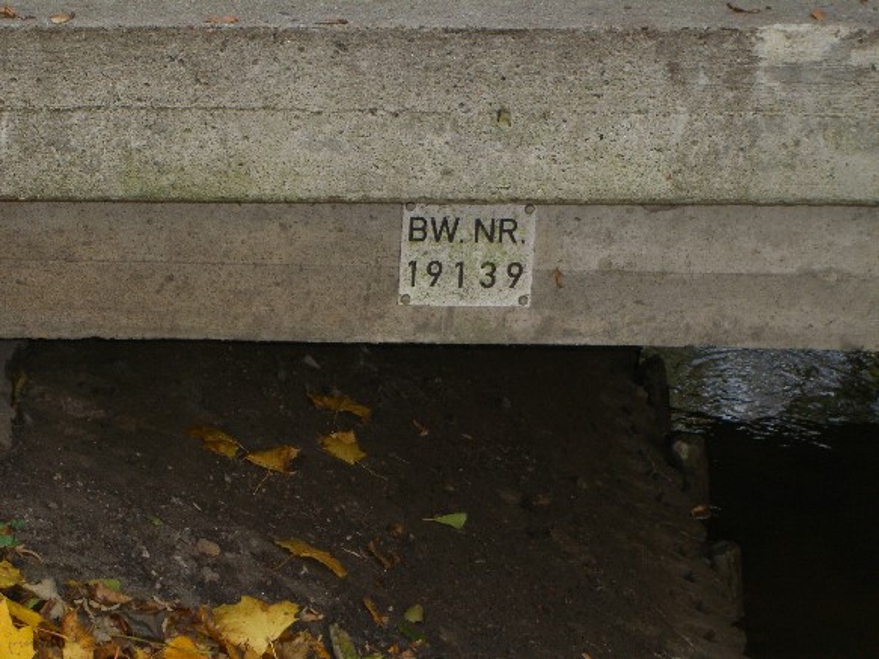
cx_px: 440
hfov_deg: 17.3
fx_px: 2894
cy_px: 330
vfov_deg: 13.0
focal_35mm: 114
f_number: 5.1
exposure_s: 1/60
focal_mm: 23.7
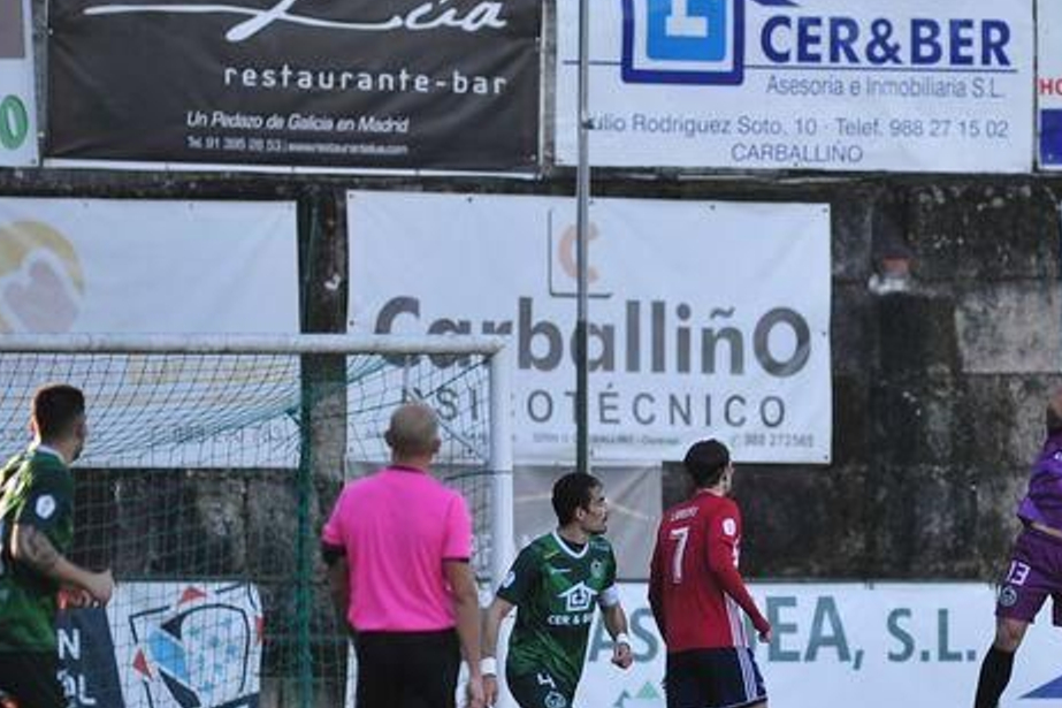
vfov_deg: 2.6
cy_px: 559
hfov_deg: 4.0
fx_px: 15336
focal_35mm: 520
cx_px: 810
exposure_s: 1/1000
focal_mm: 300
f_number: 2.8
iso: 400
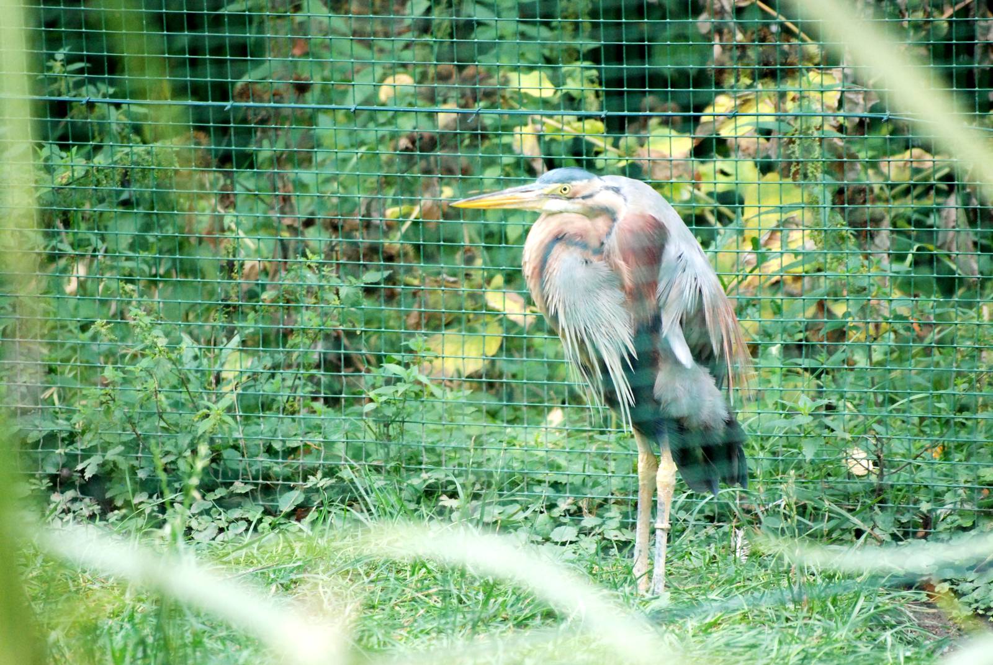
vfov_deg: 4.2
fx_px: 9113
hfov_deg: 6.2
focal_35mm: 330
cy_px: 332
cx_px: 496
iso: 1000
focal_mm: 220
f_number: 5
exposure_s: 1/160
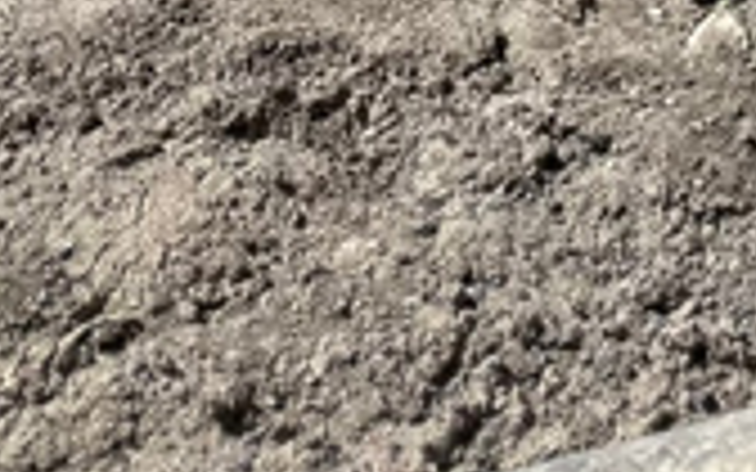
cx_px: 873
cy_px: -1065
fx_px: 2390
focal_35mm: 116
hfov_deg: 17.3
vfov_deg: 8.7
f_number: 1.78
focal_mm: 6.86
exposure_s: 1/8929
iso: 80
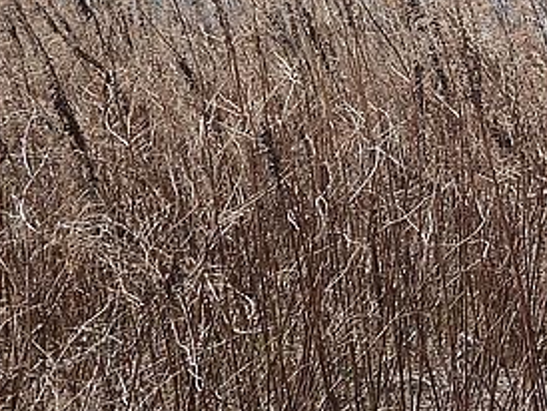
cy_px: 126
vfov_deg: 5.4
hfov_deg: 7.1
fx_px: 4381
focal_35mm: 277
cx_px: 609
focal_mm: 17
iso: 125
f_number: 4
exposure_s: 1/1000
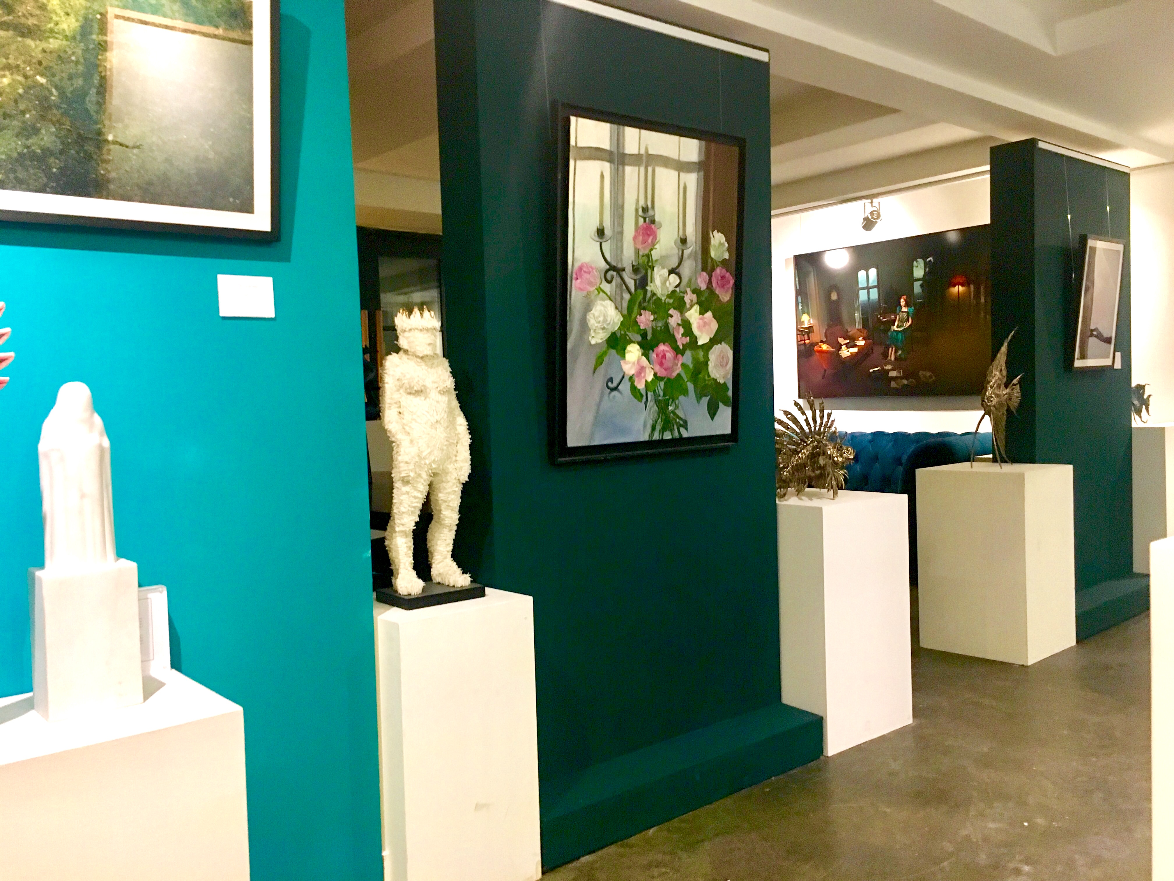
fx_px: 984
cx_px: 587
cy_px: 440
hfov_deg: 61.7
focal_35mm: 29
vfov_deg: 48.2
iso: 200
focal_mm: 4.15
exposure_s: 1/17
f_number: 2.2
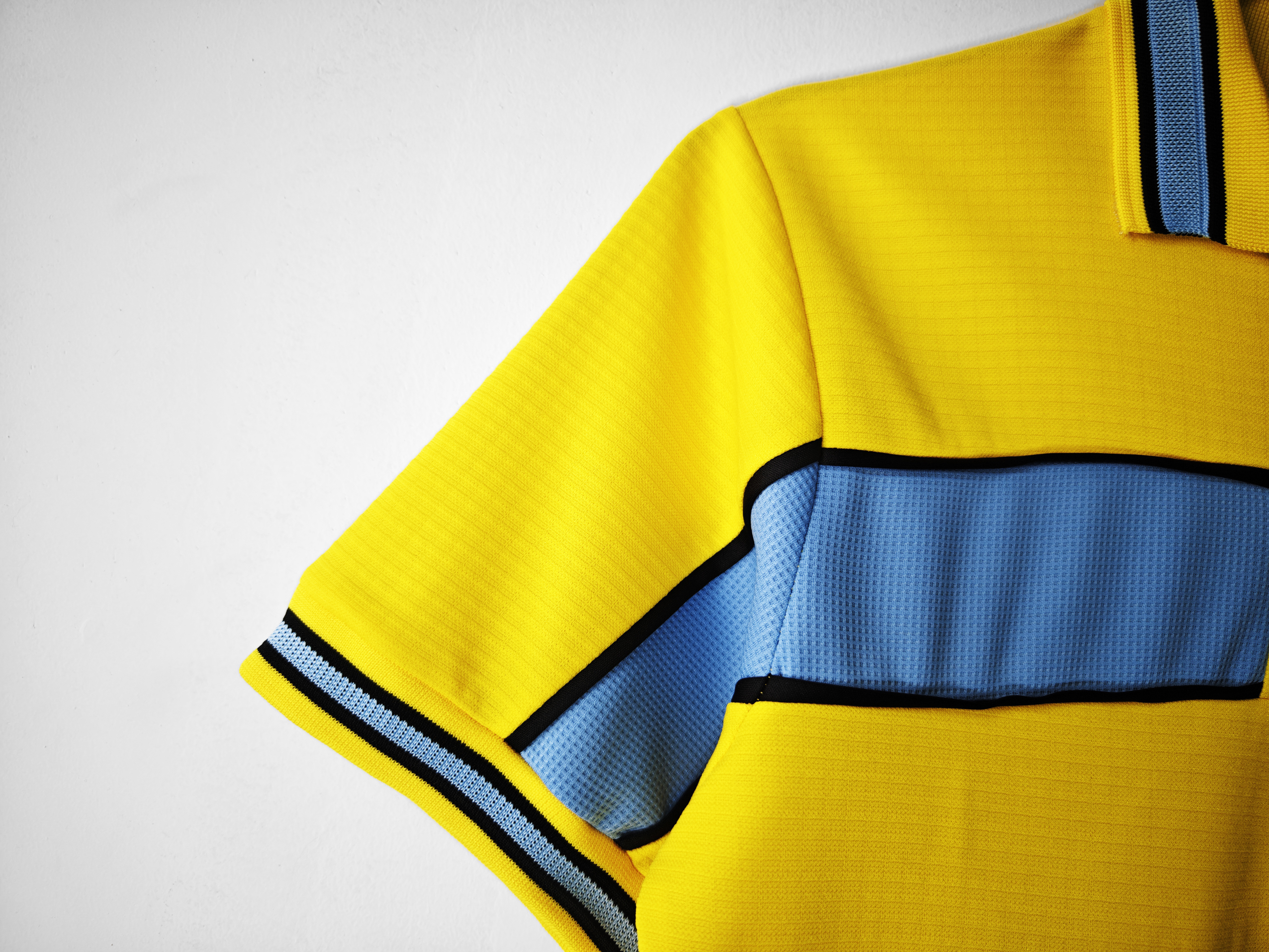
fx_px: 843
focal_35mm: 23
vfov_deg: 58.9
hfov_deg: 73.9
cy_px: 476
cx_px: 634
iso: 83
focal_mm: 8.67
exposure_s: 1/100
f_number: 1.75
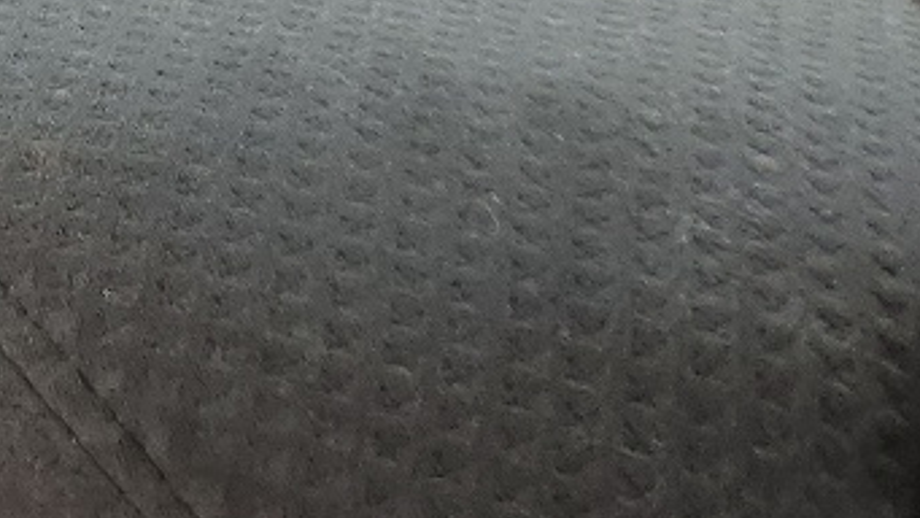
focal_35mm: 133
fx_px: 3245
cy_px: -1006
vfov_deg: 7.9
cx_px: -1082
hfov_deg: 13.2
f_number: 1.5
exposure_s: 1/132
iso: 50
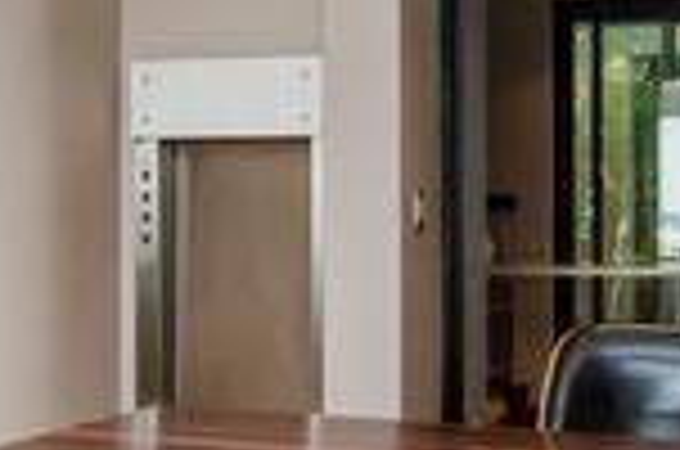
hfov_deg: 24.0
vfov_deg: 16.0
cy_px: 144
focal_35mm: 85
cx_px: 347
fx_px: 1602
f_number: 7.1
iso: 400
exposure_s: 1/200
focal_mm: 16
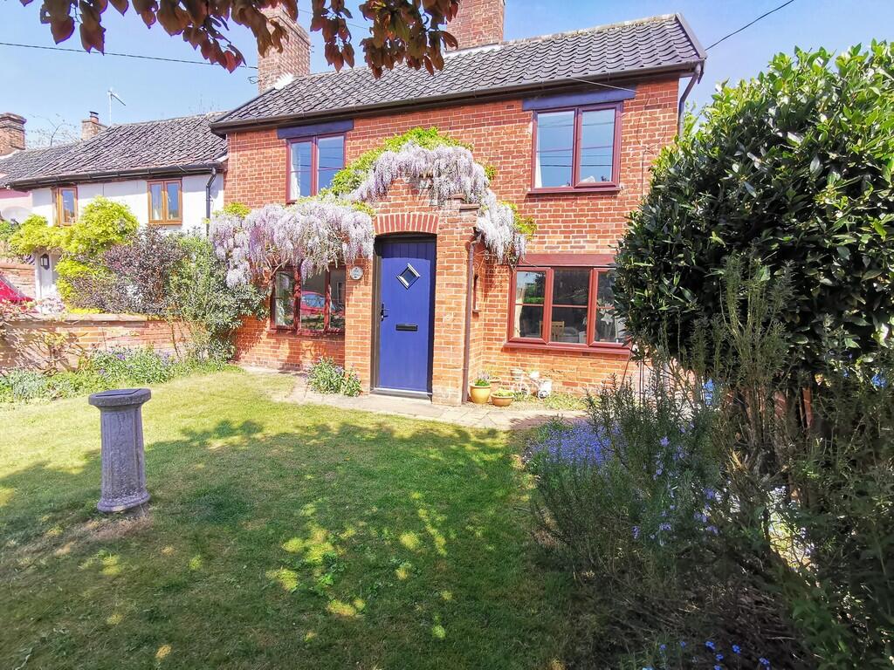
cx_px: 447
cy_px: 335
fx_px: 439
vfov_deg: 74.7
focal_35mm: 17
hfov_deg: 91.0
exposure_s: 1/265
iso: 50
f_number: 2.2
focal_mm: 2.26
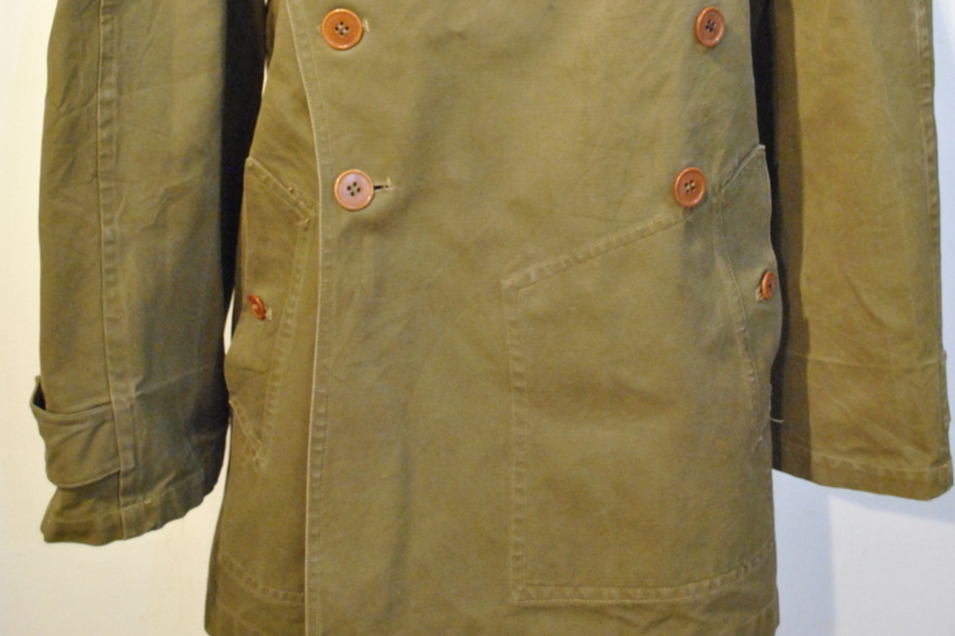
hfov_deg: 34.5
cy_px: -38
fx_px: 1538
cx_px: 510
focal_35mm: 58
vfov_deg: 22.3
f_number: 4
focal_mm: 24
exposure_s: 1/25
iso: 1600
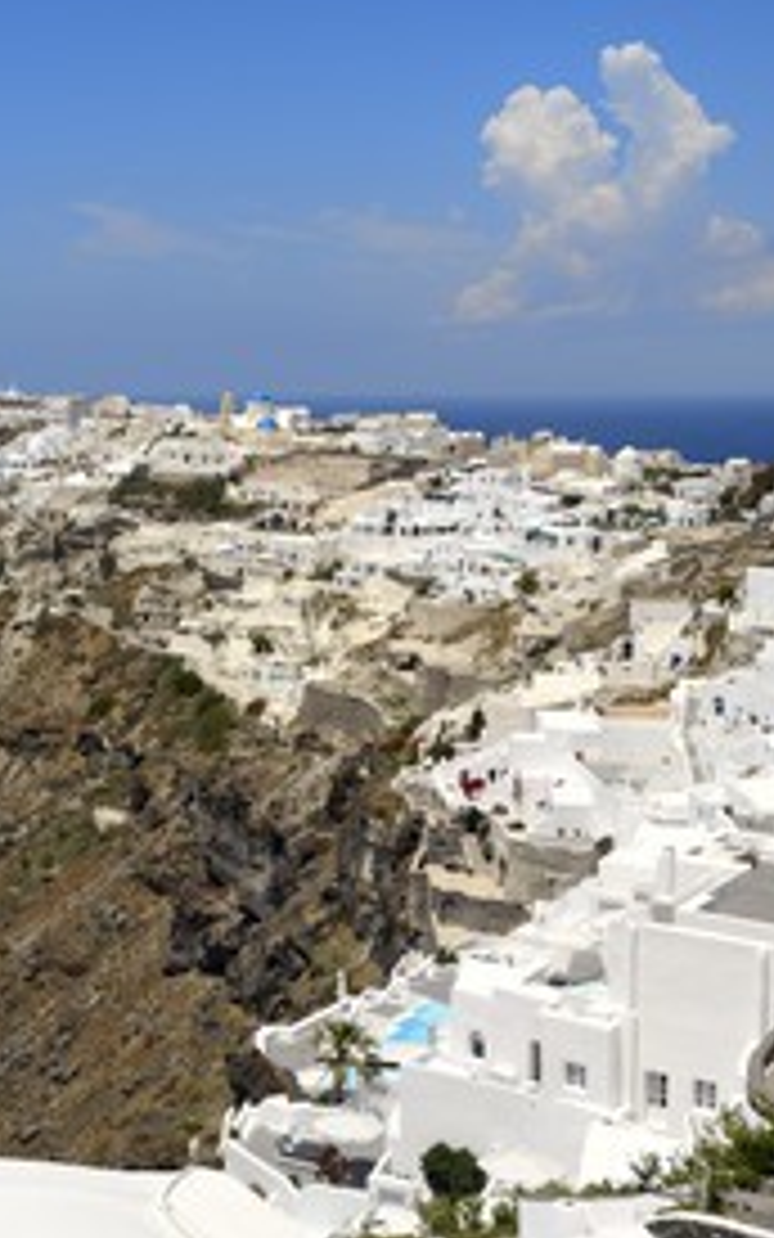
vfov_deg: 36.3
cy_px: 617
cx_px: 148
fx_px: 1889
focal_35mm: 56
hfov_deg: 22.8
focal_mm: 36
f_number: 13
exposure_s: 1/200
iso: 100
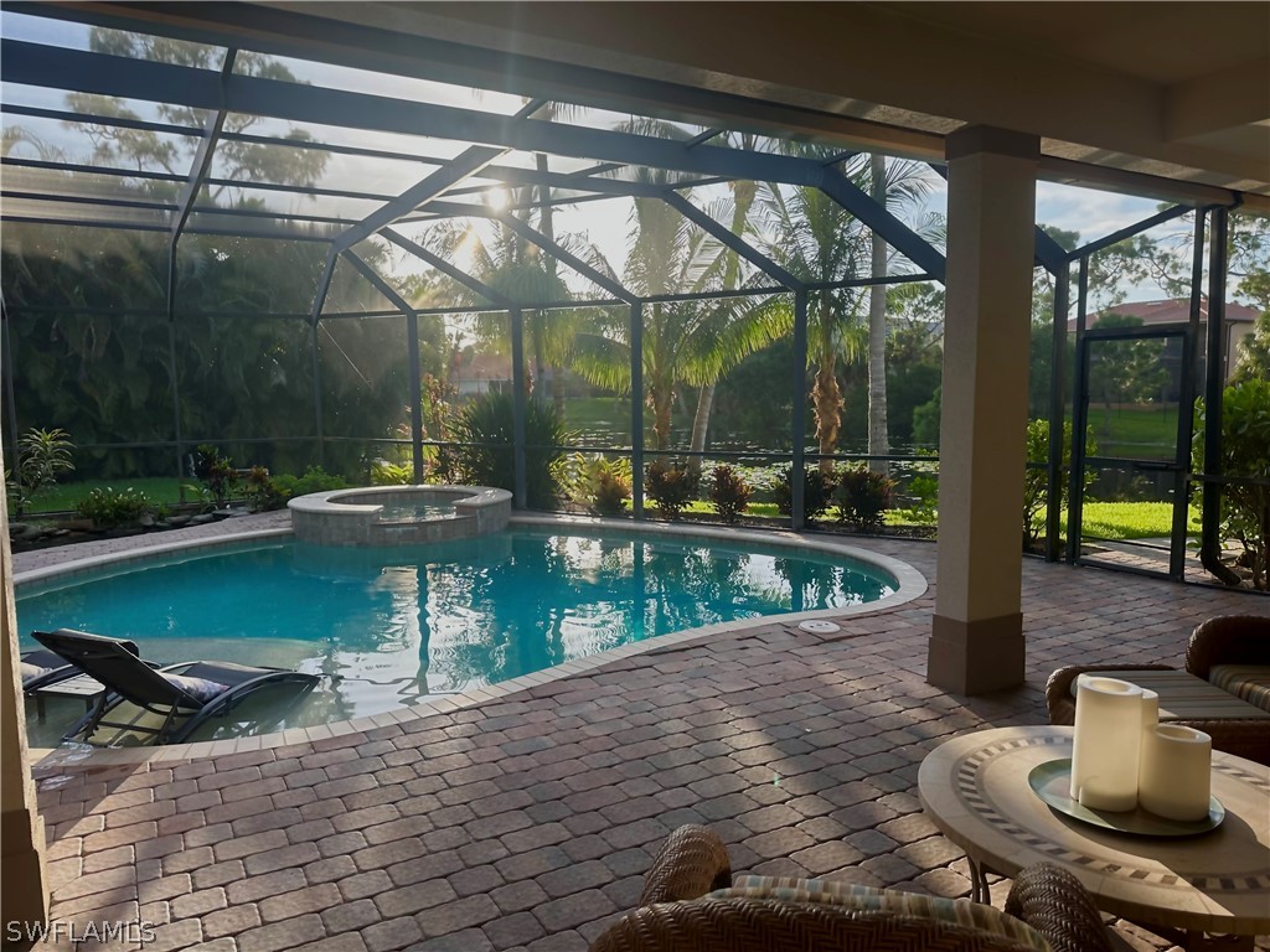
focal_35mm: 24
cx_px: 635
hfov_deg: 71.6
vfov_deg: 56.8
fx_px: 881
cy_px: 476
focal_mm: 6.86
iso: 80
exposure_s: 1/634
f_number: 1.78
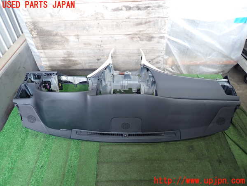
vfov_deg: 54.9
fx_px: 178
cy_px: 93
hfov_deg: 69.4
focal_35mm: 25
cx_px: 124
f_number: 2
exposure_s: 1/30
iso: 250
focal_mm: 4.5
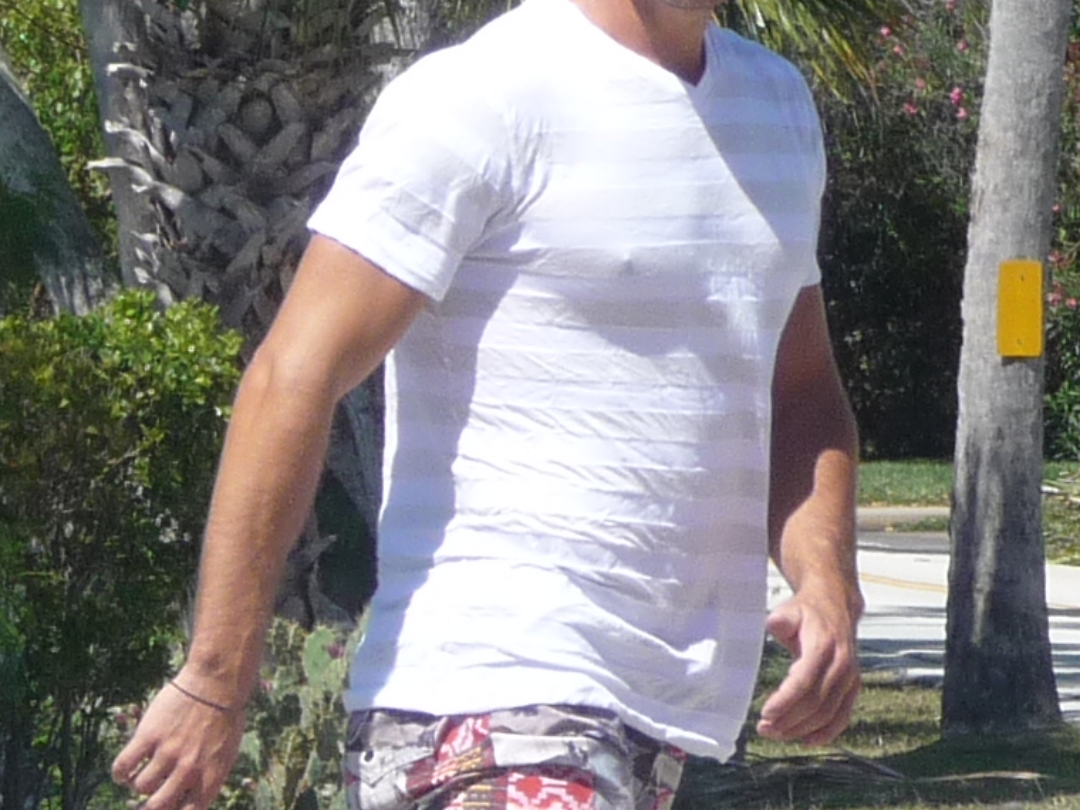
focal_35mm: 546
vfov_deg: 2.7
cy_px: 740
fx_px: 17035
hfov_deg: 3.6
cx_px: 220
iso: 100
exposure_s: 1/500
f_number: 4.7
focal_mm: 20.3
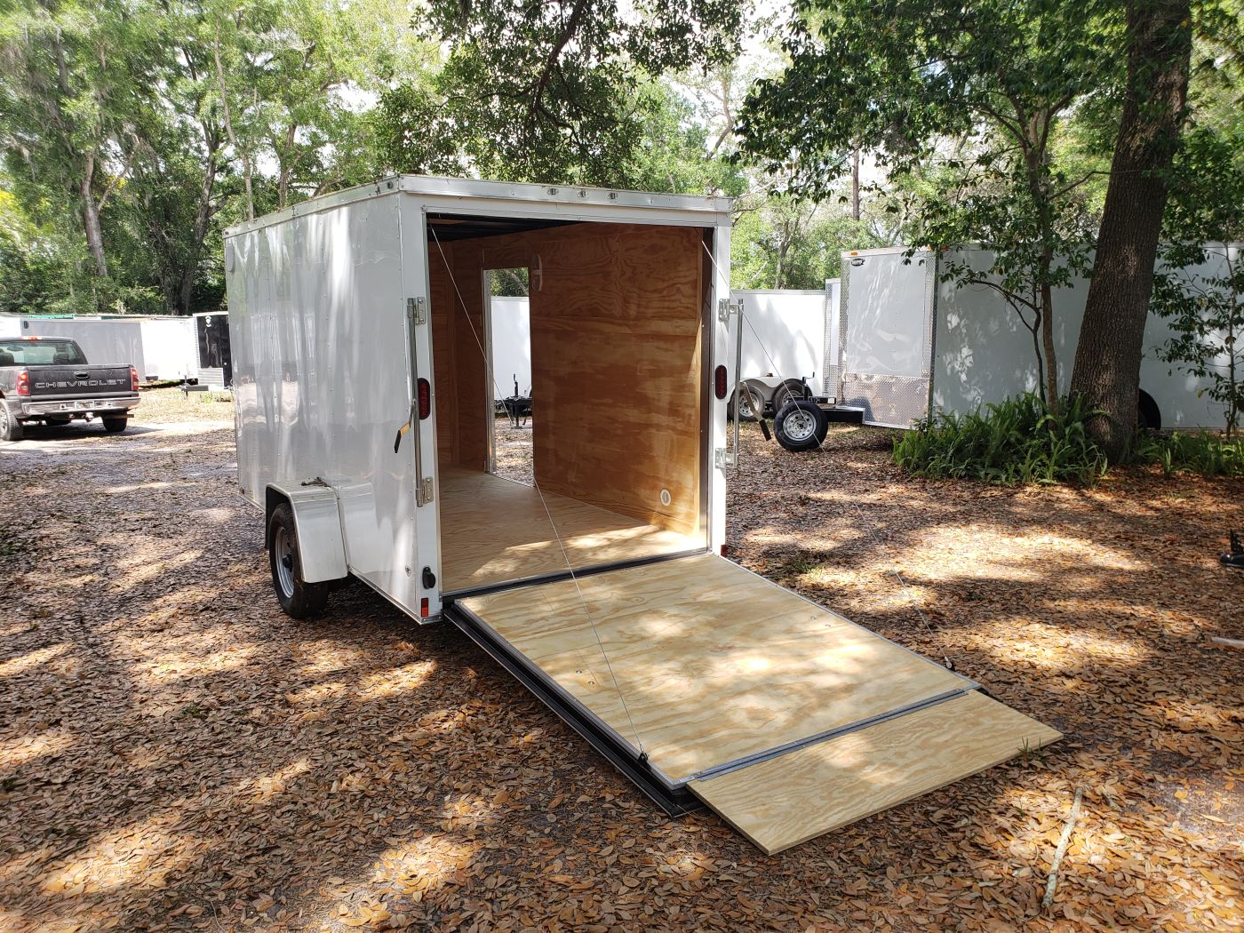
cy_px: 466
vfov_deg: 53.1
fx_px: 934
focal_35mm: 26
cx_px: 622
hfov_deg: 67.3
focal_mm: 4.3
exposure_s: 1/339
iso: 50
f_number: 2.4
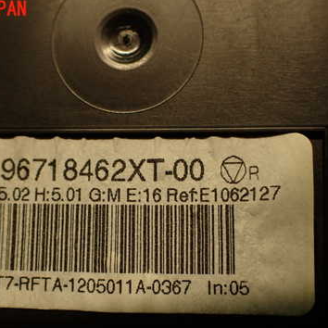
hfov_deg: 37.4
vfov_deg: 37.3
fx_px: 482
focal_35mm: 45
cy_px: 207
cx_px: 136
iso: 200
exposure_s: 1/60
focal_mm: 5.4
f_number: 2.3
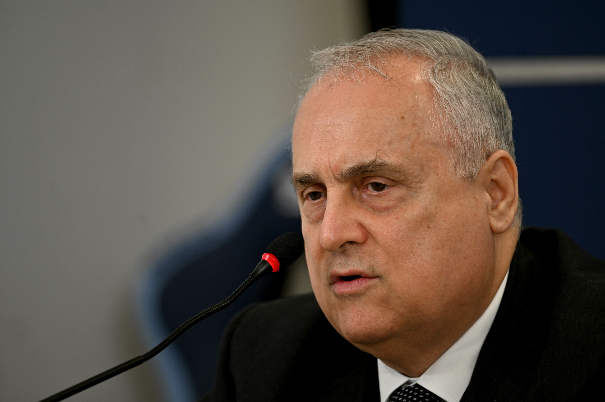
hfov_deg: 5.4
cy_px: 201
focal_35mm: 380
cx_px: 302
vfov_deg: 3.6
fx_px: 6381
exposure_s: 1/200
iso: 800
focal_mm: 380
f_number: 4.5
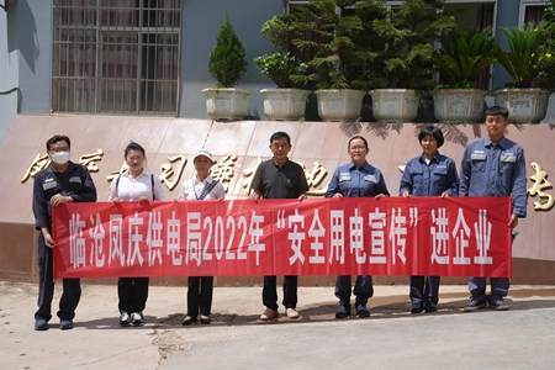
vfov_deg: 27.5
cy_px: 185
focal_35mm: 49
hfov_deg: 40.3
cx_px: 278
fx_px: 755
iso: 80
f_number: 4.5
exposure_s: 1/800
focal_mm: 49
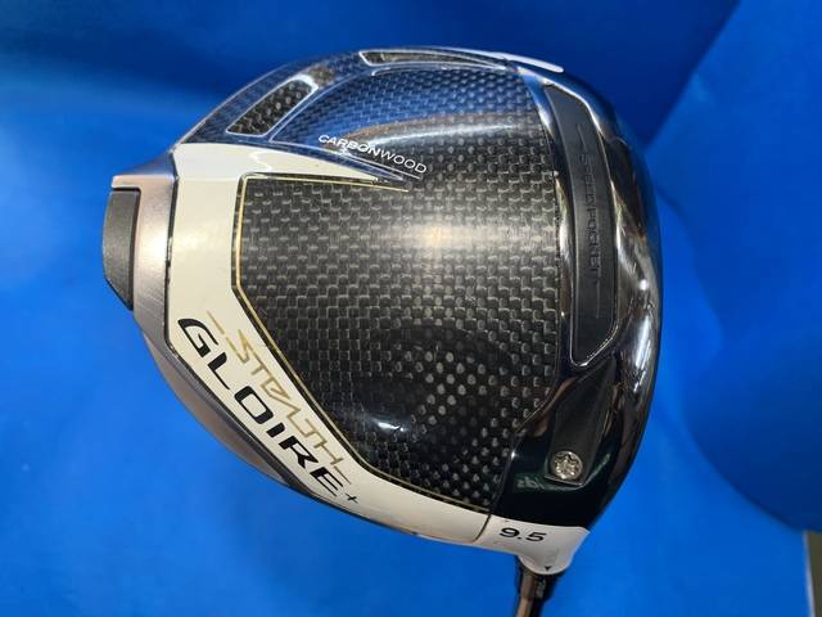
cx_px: 411
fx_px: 617
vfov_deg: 53.1
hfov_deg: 67.3
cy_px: 308
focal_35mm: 26
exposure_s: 1/60
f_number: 1.8
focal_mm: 4.25
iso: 80
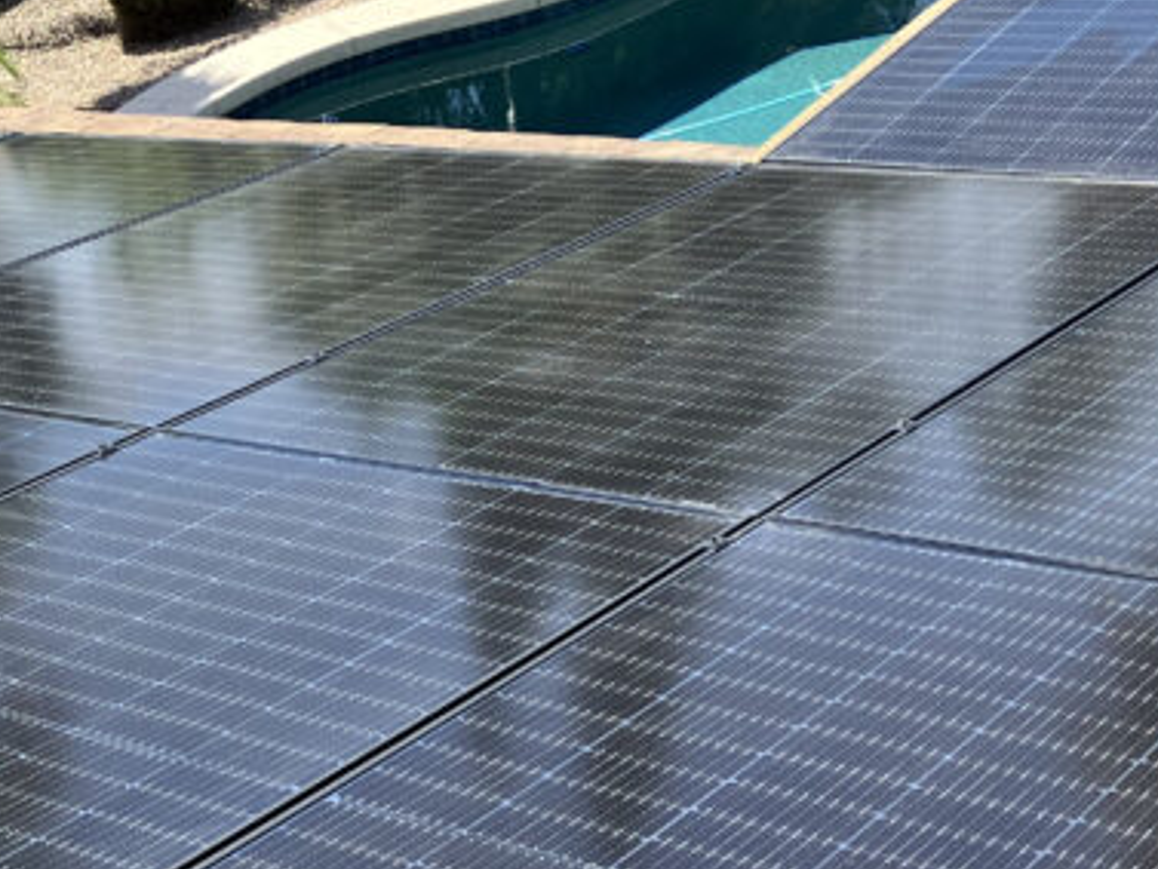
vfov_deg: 19.2
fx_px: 2543
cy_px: 679
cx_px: -98
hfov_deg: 24.1
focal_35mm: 76
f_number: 1.8
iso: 32
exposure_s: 1/991
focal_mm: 3.99
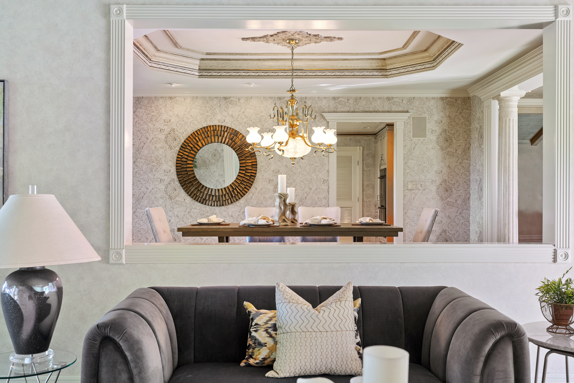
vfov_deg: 37.9
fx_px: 558
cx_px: 287
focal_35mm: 35
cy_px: 192
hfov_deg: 54.4
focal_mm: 35
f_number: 6.3
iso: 800
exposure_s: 1/8
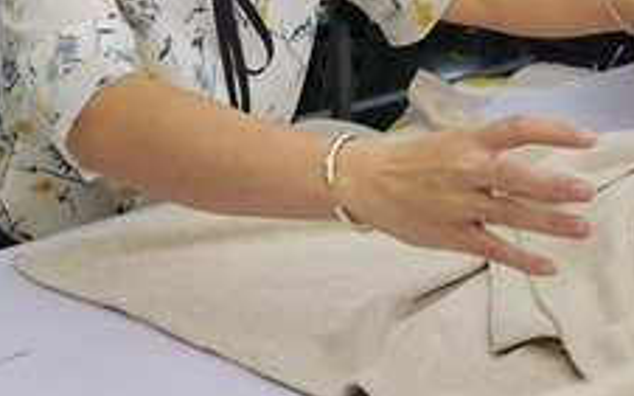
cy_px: -225
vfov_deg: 15.6
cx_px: 295
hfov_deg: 27.1
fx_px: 1313
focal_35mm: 76
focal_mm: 6.71
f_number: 1.9
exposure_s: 1/110
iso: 50
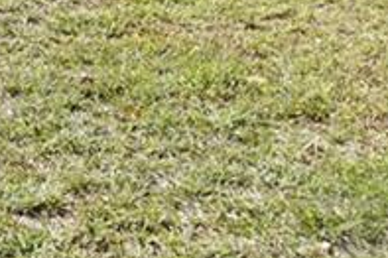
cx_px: -244
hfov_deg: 14.9
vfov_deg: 10.1
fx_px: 1346
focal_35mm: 125
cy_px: -270
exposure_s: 1/100
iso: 100
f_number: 9
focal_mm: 16
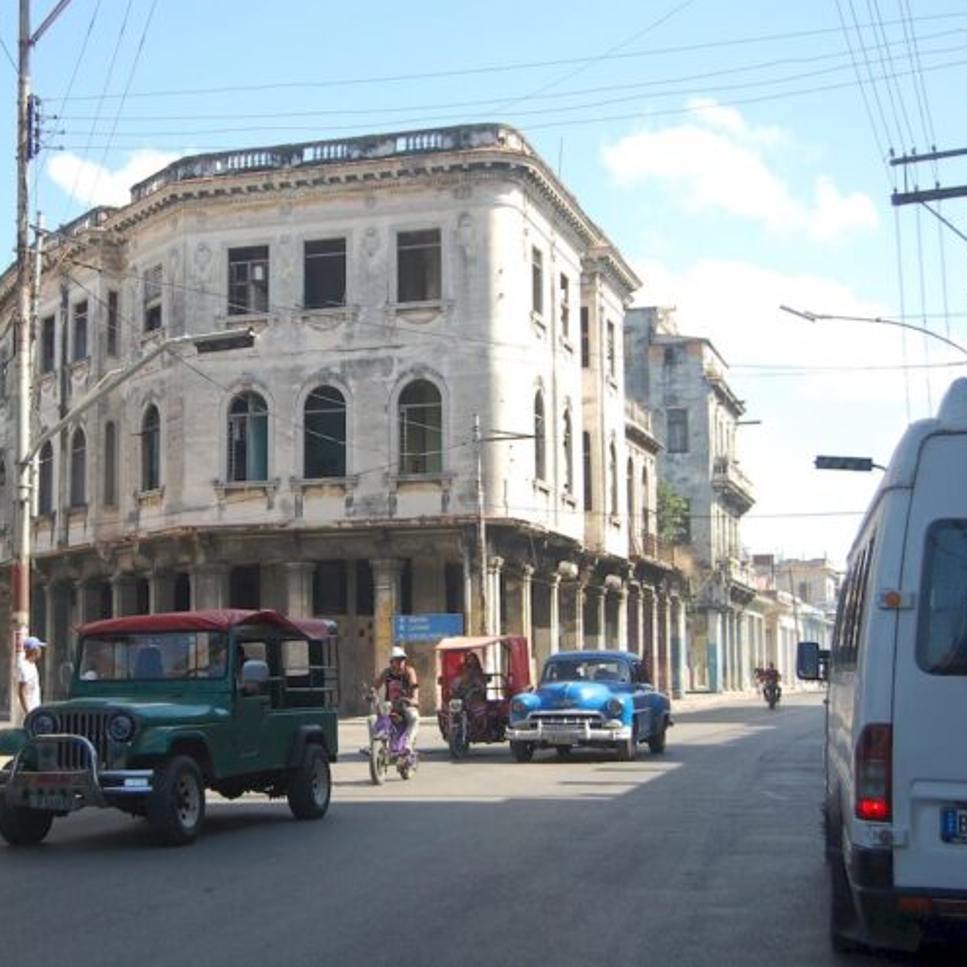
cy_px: 484
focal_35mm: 54
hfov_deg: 31.4
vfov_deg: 31.6
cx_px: 320
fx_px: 1707
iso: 400
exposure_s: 1/1000
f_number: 4.2
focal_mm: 28
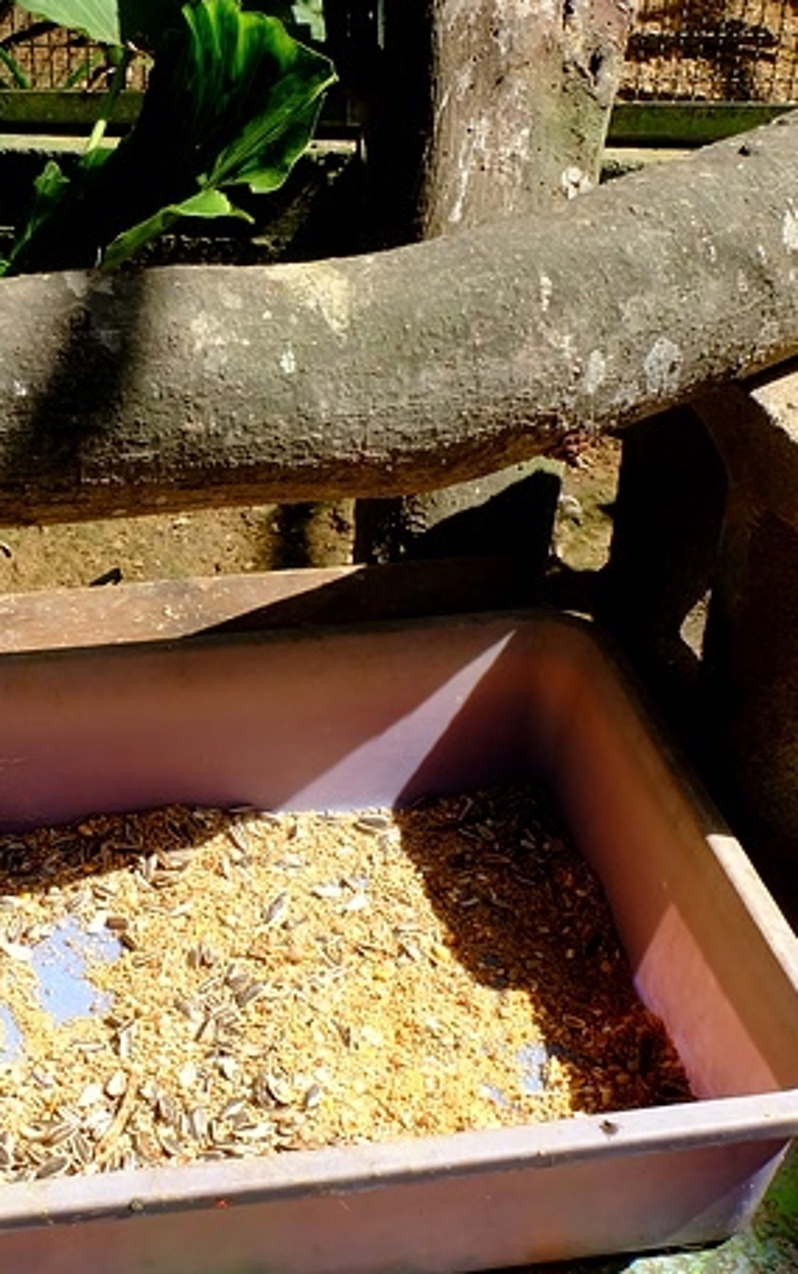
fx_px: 1911
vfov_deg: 36.6
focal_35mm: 55
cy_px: 808
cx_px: 221
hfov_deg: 23.4
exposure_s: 1/170
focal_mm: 16
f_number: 13
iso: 400
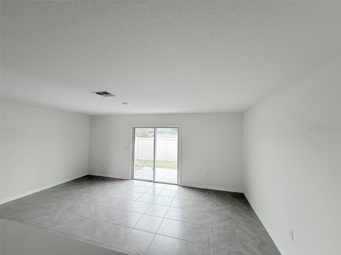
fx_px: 138
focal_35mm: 14
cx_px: 170
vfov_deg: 85.7
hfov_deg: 102.1
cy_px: 128
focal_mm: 2.22
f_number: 2.2
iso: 125
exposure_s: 1/99
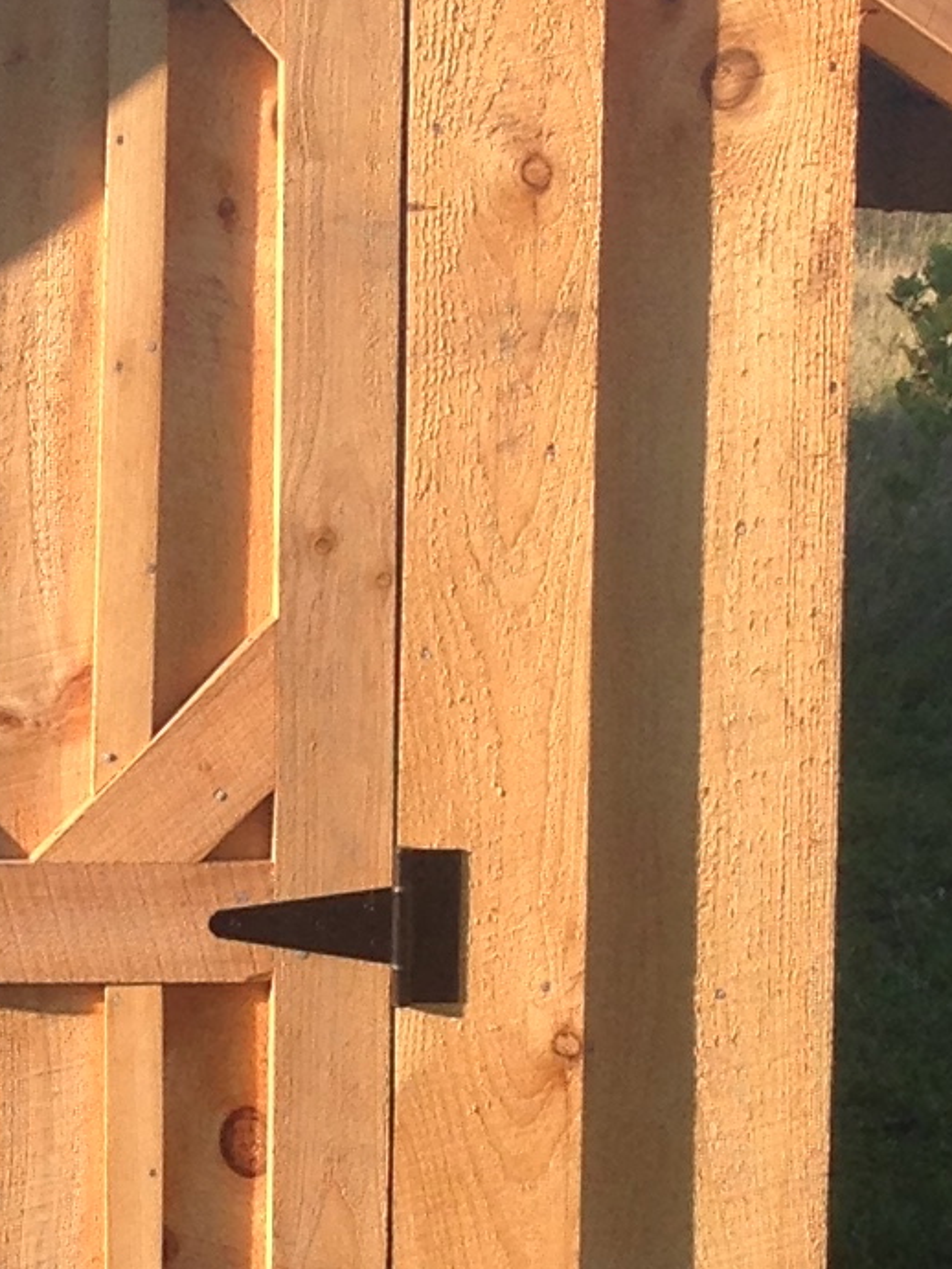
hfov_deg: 9.5
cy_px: 916
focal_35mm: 156
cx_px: -9
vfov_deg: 12.6
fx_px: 5717
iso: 50
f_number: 2.4
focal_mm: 4.12
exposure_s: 1/678
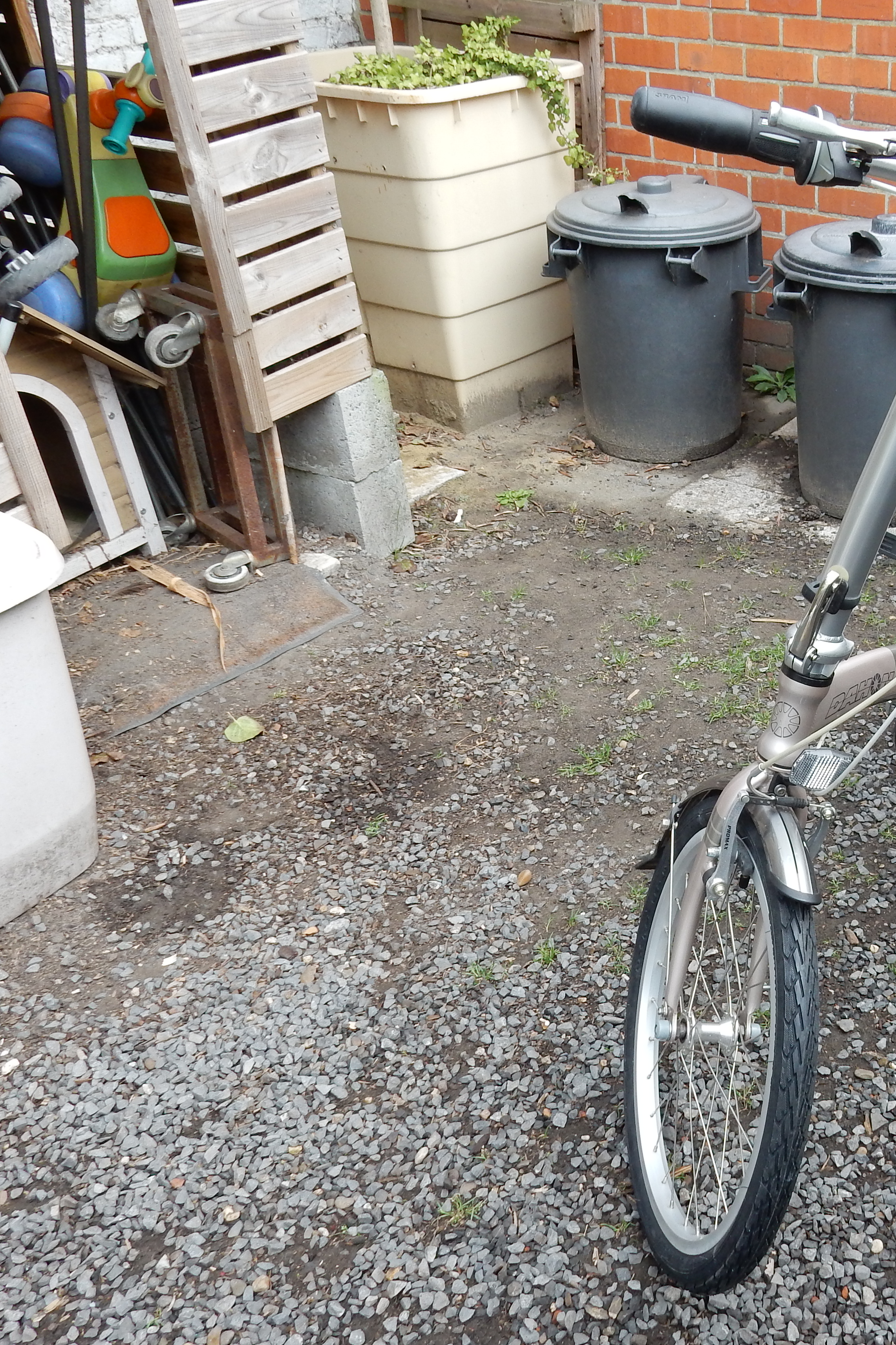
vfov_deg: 54.4
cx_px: 824
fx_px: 1307
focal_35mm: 35
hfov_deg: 35.4
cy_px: 671
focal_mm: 4.5
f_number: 3.7
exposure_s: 1/80
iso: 125
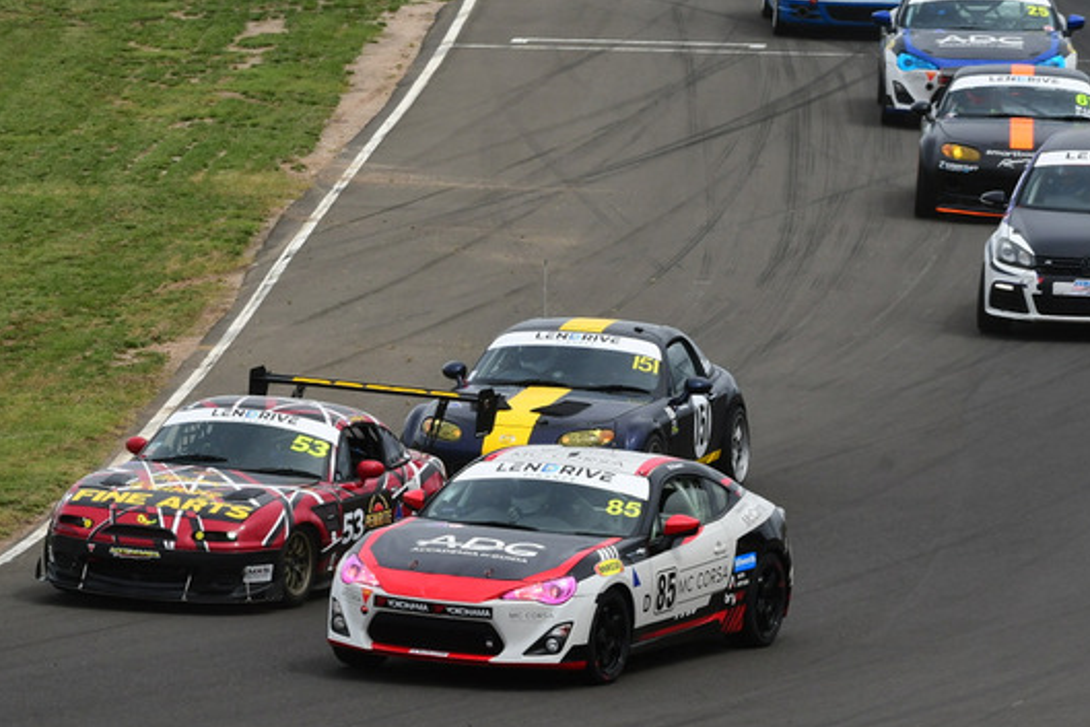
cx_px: 457
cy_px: 494
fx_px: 15808
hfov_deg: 3.9
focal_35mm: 522
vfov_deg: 2.6
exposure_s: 1/640
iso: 400
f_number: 11
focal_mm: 230
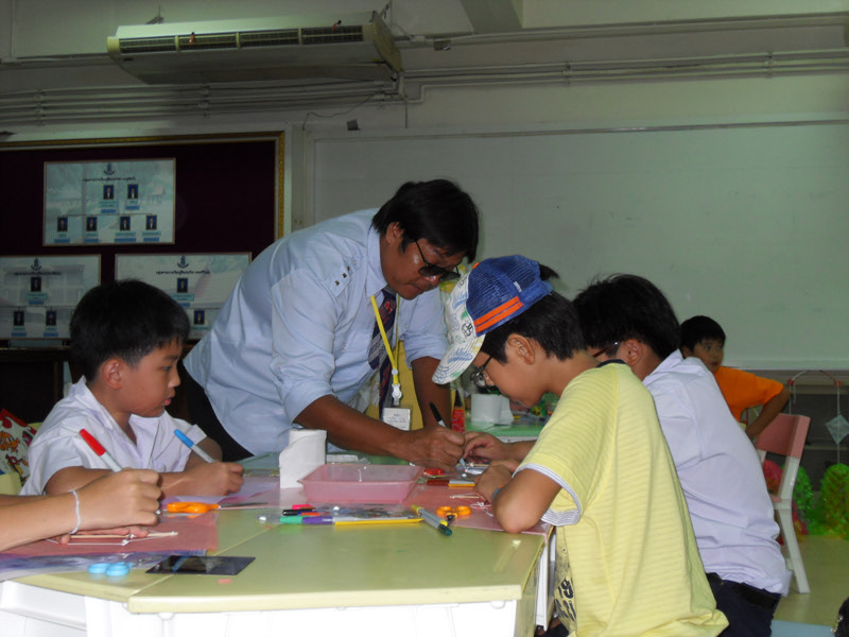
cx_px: 424
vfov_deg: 32.2
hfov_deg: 42.1
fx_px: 1104
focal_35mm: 45
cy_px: 318
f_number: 3.6
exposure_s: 1/60
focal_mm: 9.6
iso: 200
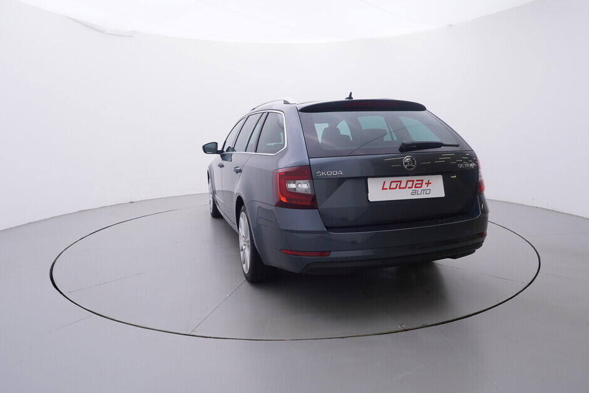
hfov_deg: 72.5
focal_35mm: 25
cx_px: 295
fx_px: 402
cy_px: 179
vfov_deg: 52.1
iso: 200
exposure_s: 1/80
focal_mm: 15
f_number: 5
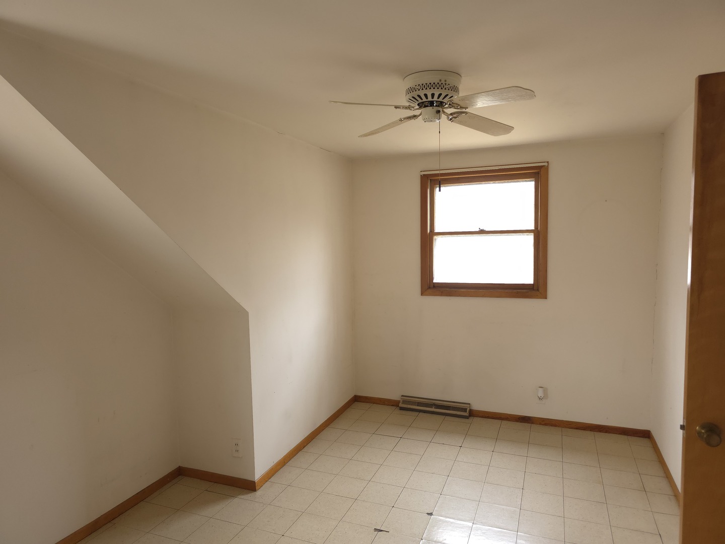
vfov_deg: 58.9
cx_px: 362
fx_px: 482
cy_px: 272
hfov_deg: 73.9
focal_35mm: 23
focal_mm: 6.3
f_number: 1.7
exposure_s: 1/60
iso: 320
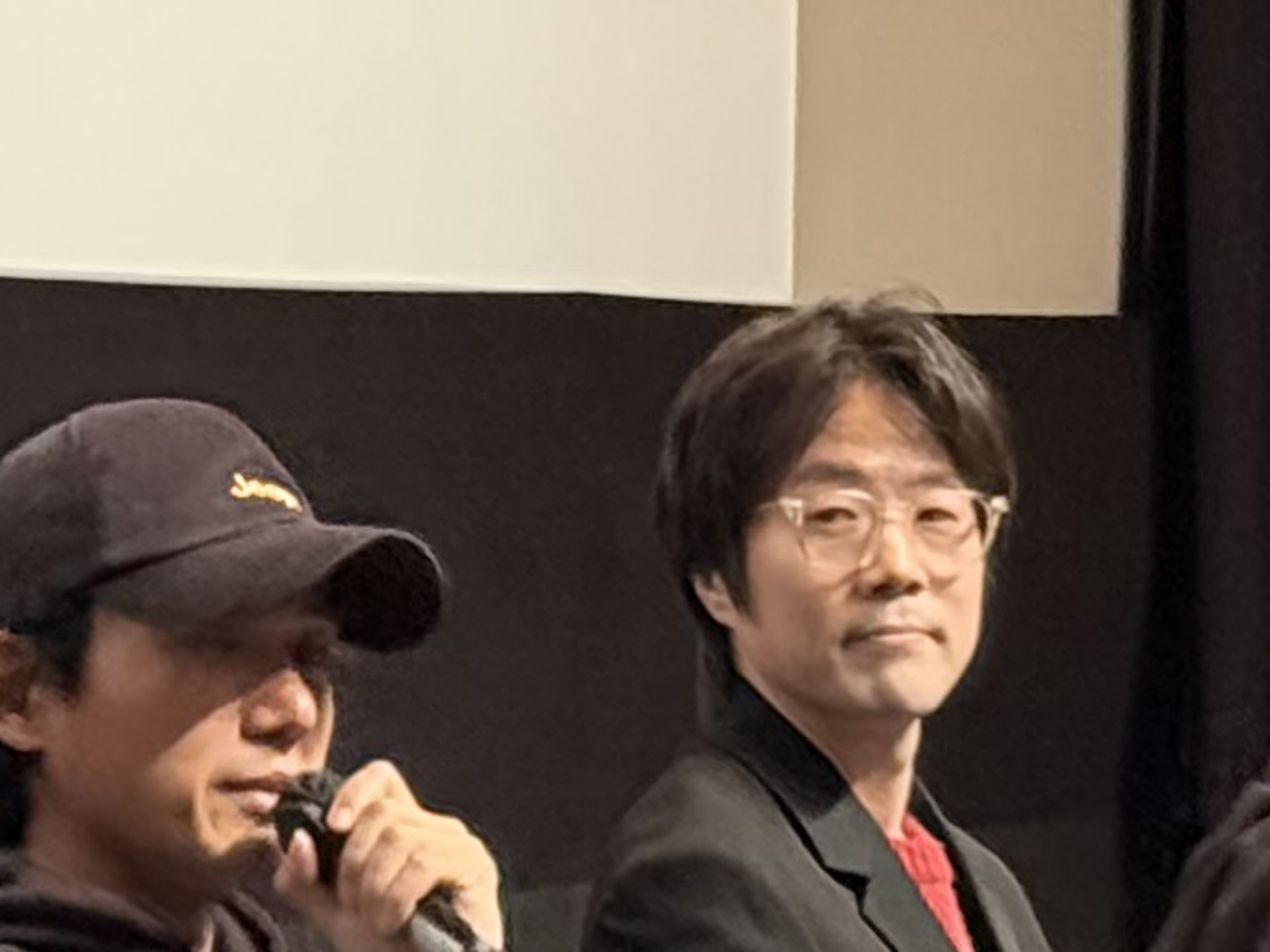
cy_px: 1256
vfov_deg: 5.2
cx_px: 115
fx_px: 10383
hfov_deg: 7.0
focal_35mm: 283
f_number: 1.78
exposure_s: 1/30
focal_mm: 6.76
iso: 640
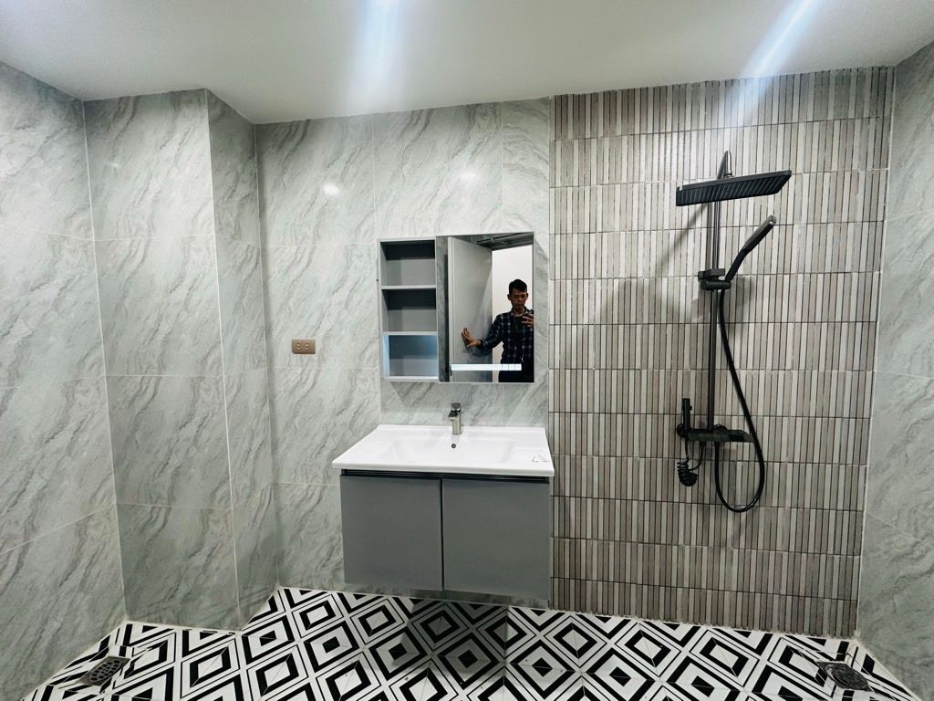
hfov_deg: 102.1
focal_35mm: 14
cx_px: 467
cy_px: 350
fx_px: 378
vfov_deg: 85.7
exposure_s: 1/50
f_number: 2.2
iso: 200
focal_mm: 2.22
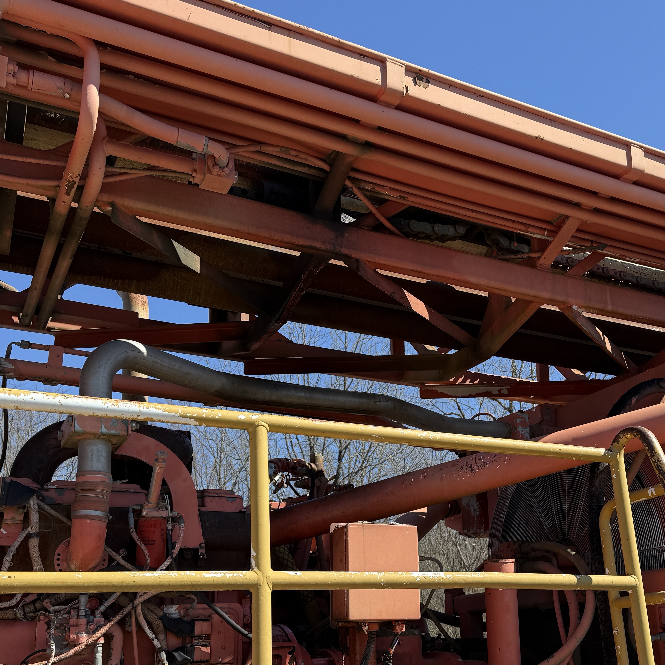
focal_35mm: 39
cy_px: 449
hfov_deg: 42.6
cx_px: 407
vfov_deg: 42.2
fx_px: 848
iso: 80
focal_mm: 6.76
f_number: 1.78
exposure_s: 1/2445
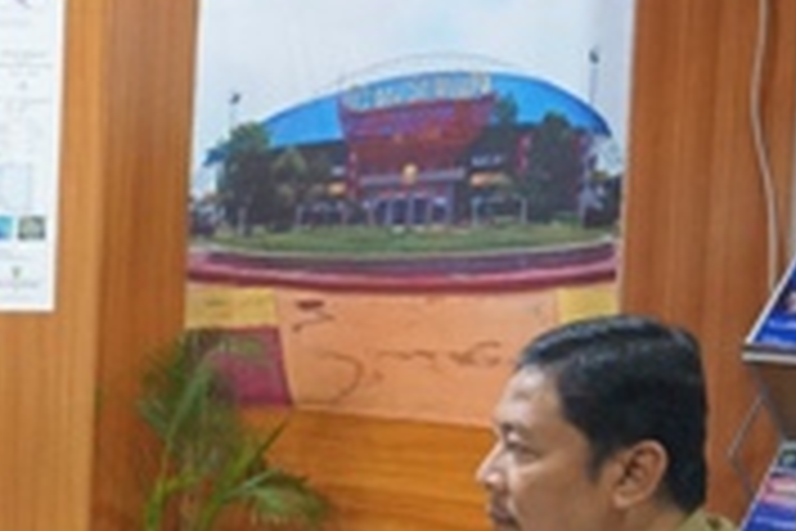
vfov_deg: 9.8
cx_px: -508
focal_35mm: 136
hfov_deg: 13.9
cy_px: 752
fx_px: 3003
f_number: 4.5
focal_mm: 25
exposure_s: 1/40
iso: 3200
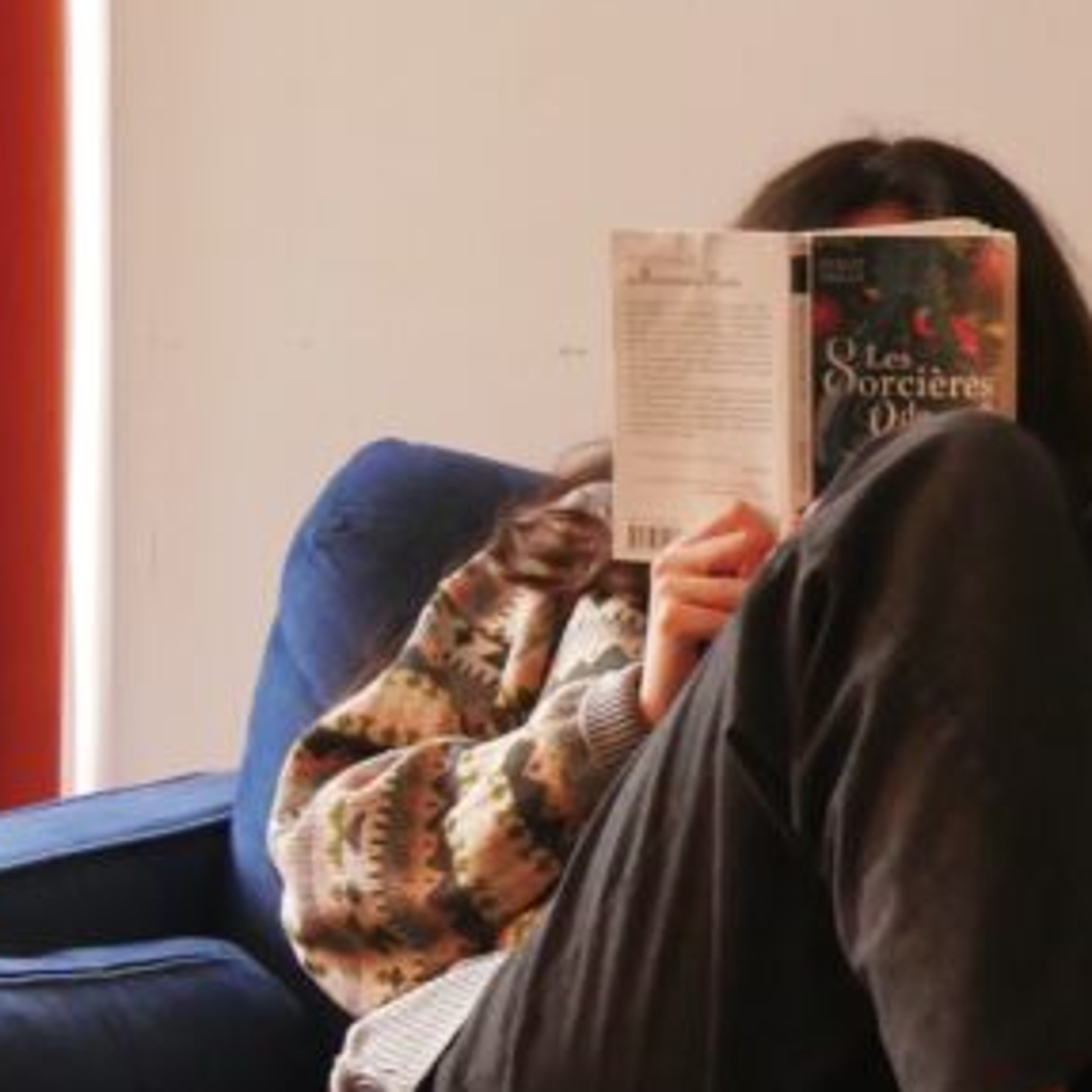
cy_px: 685
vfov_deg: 19.3
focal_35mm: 90
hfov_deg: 18.6
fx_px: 3212
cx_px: 1168
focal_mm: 19
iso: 3200
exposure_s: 1/40
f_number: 3.8
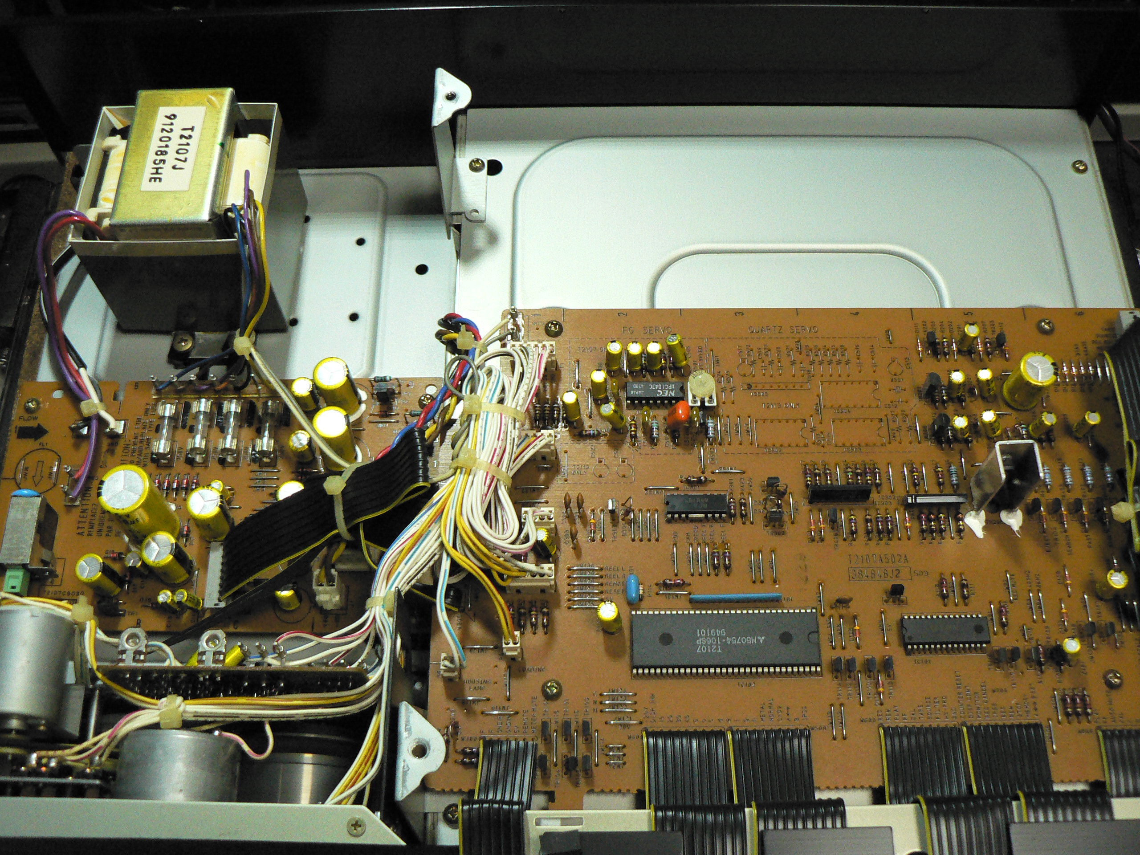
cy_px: 428
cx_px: 570
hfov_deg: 51.4
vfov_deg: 39.7
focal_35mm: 36
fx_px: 1186
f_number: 2.8
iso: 400
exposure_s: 1/100
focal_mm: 6
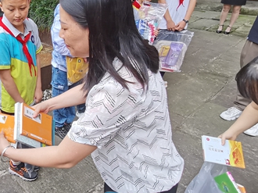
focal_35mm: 33
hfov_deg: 49.3
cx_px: 25
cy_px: 73
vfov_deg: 42.6
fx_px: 246
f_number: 2.4
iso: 80
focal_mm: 1.78
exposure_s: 1/120
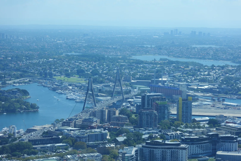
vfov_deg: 13.4
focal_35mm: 102
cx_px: 120
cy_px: 80
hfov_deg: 20.0
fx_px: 683
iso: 100
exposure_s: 1/250
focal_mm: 102
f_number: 5.9
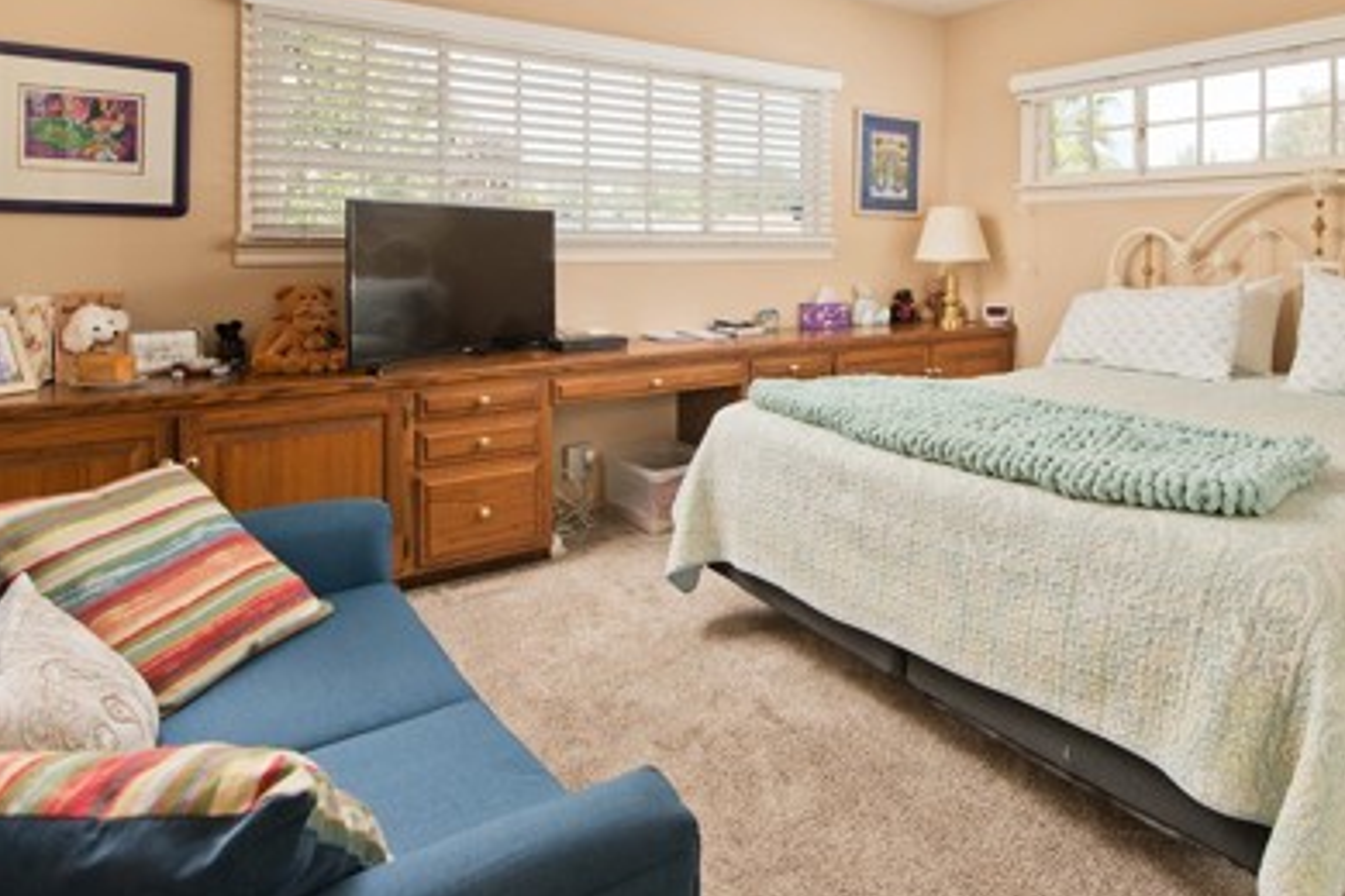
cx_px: 869
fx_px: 859
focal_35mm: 23
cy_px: 240
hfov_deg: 74.3
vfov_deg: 53.0
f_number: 7.1
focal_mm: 14
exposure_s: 1/320
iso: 400
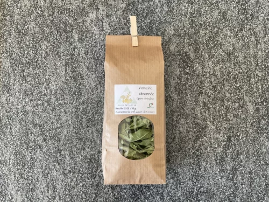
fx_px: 225
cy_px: 101
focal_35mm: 29
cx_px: 134
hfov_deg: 61.7
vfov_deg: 48.2
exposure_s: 1/60
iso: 100
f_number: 1.8
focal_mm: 3
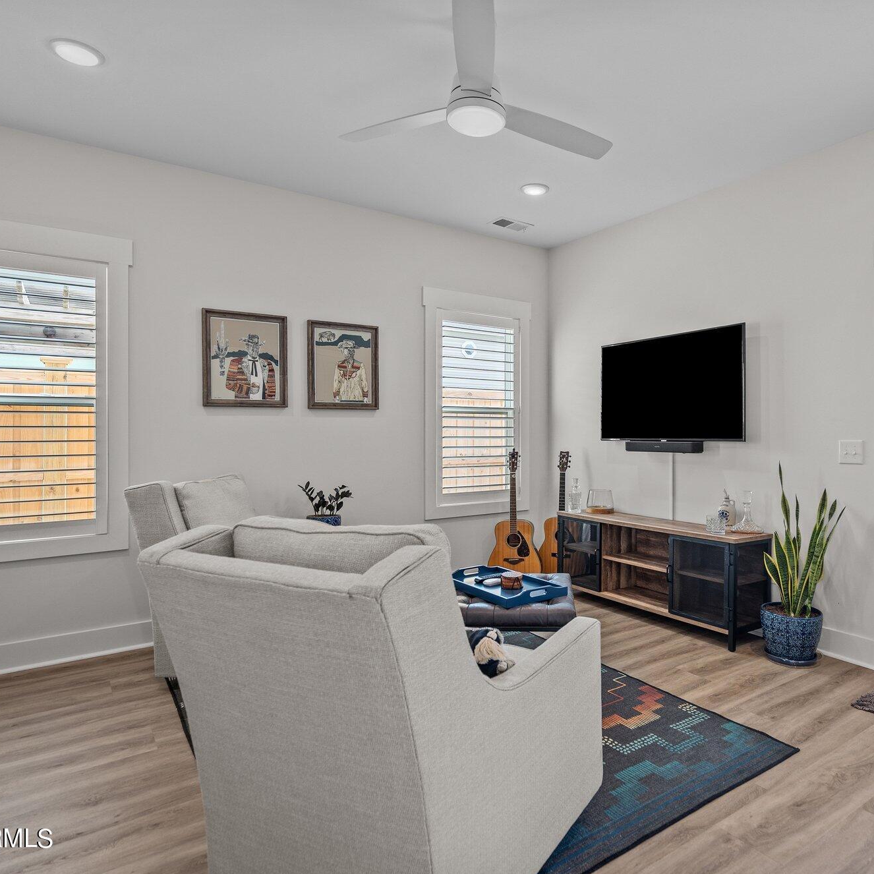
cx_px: 539
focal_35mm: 21
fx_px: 600
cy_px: 429
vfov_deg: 72.1
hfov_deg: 71.1
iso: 250
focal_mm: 16
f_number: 4
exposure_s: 1/10
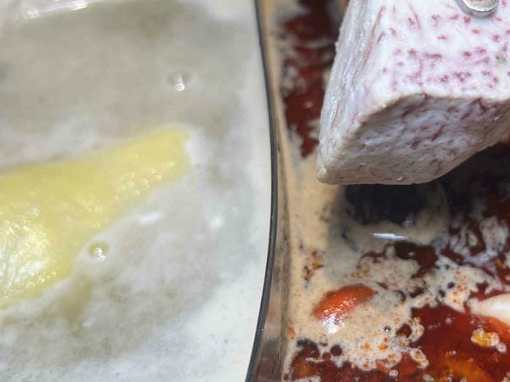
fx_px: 766
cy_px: 121
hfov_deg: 35.7
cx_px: 400
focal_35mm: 52
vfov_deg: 27.8
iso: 40
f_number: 1.5
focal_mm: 5.7
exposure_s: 1/120
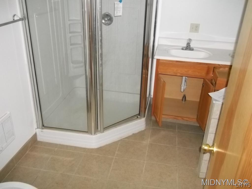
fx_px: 233
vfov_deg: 44.2
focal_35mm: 32
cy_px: 94
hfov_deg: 56.8
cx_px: 126
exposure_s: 1/30
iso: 250
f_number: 2.9
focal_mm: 5.7
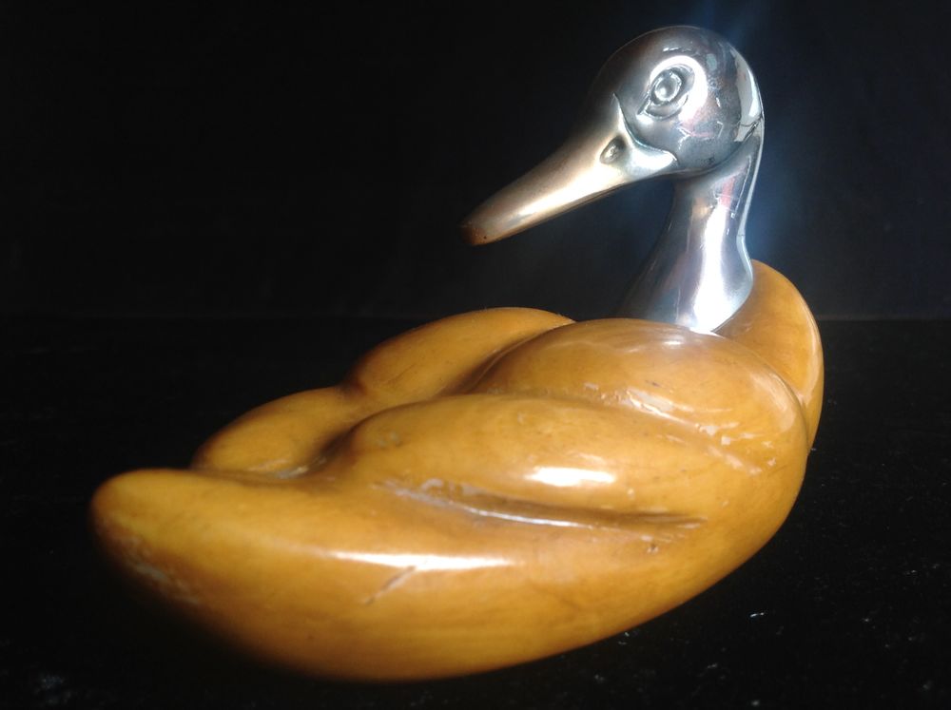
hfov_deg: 52.7
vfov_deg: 40.6
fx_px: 960
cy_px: 355
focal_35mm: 35
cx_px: 476
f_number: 2.4
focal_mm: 4.28
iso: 64
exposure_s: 1/15
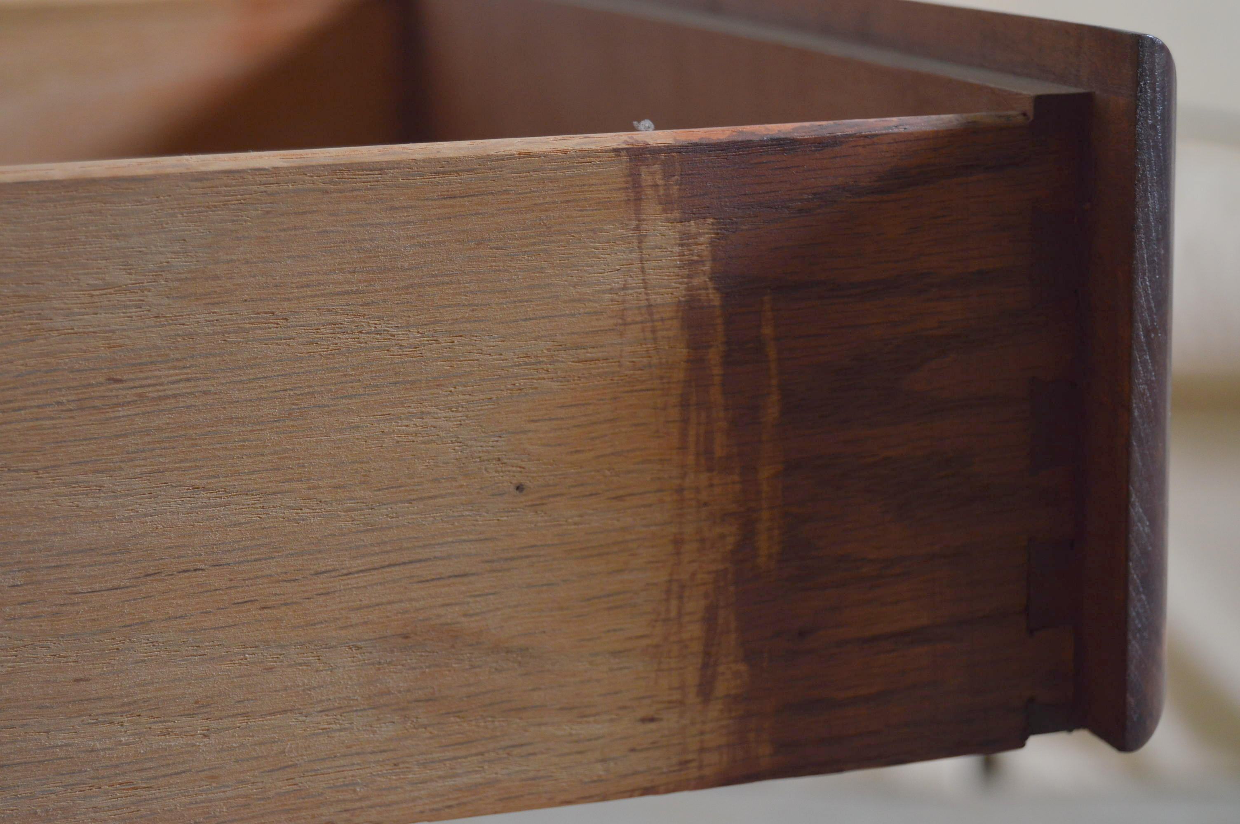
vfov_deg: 16.5
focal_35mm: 82
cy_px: 412
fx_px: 2839
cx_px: 620
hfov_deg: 24.6
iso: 400
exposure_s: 1/80
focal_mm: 55
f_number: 6.3
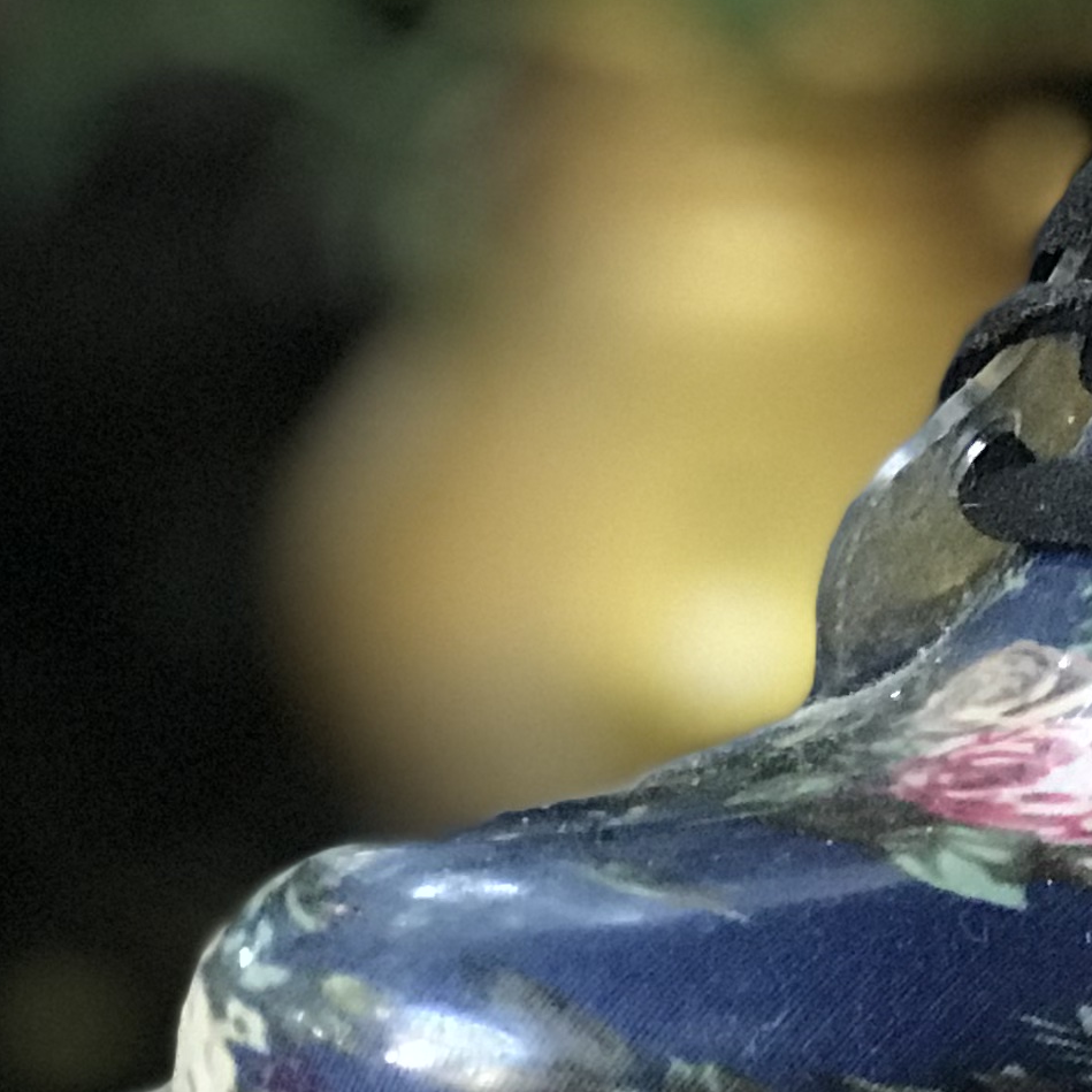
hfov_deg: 7.8
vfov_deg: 8.1
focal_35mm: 214
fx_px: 7638
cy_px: 20
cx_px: 2181
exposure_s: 1/50
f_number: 2.8
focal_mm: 6.6
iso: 320
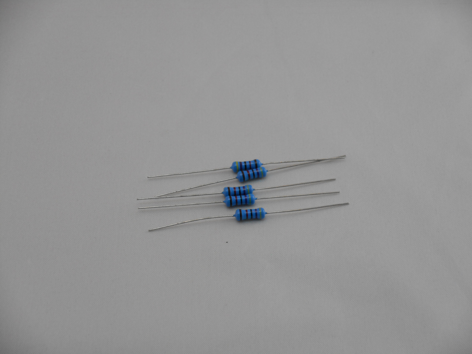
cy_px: 177
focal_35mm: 102
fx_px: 1391
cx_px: 236
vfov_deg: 14.5
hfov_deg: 19.3
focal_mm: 18.2
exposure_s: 1/60
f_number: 5.8
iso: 280
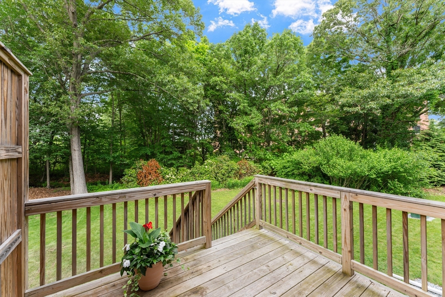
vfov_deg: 81.3
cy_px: 148
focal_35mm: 14
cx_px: 222
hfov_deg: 104.2
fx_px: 173
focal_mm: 14
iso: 200
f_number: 8
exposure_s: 1/60
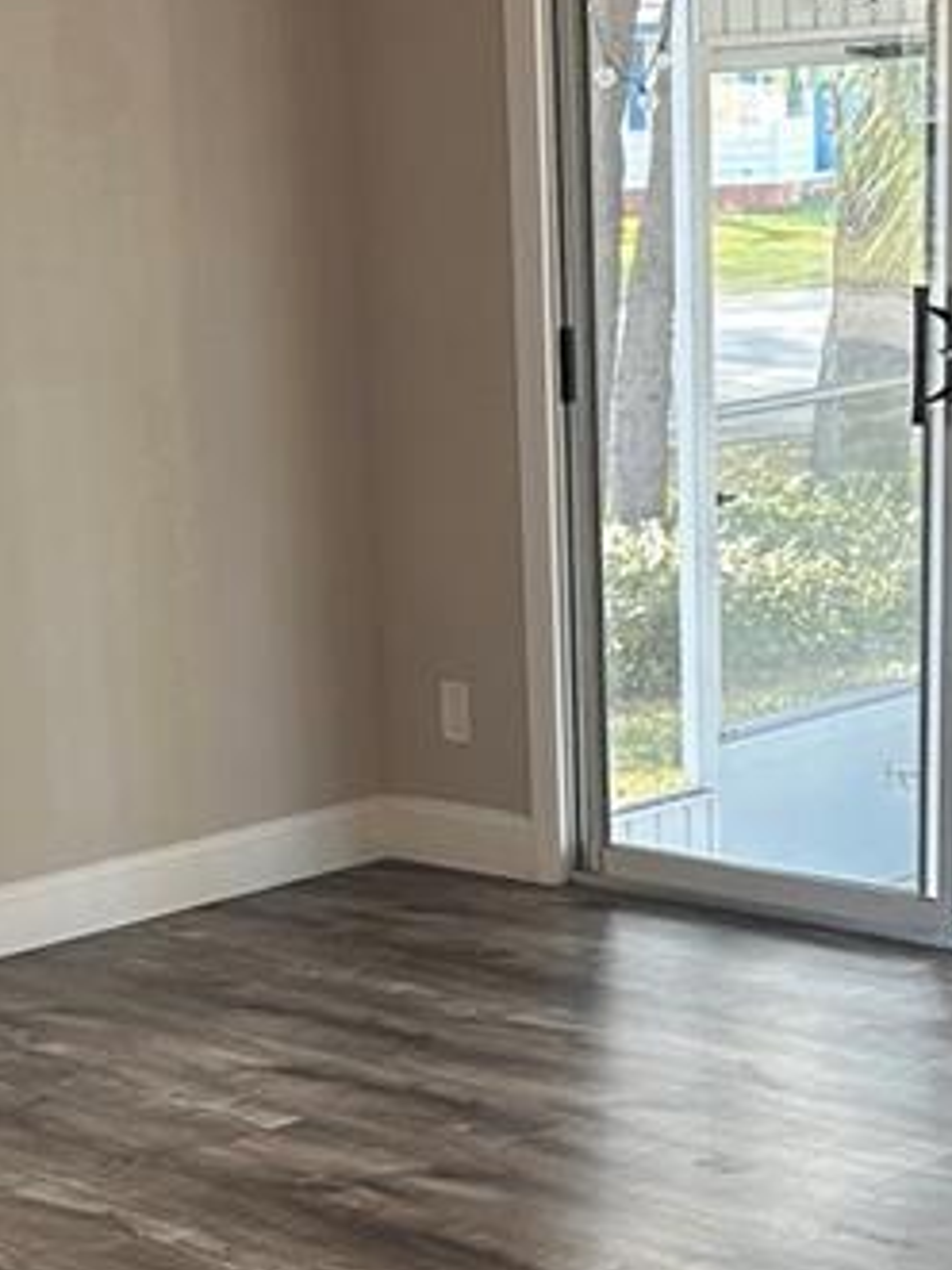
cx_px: 361
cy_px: 1209
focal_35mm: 87
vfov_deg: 21.8
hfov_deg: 16.9
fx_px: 3192
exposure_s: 1/121
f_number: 1.78
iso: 160
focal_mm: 6.86
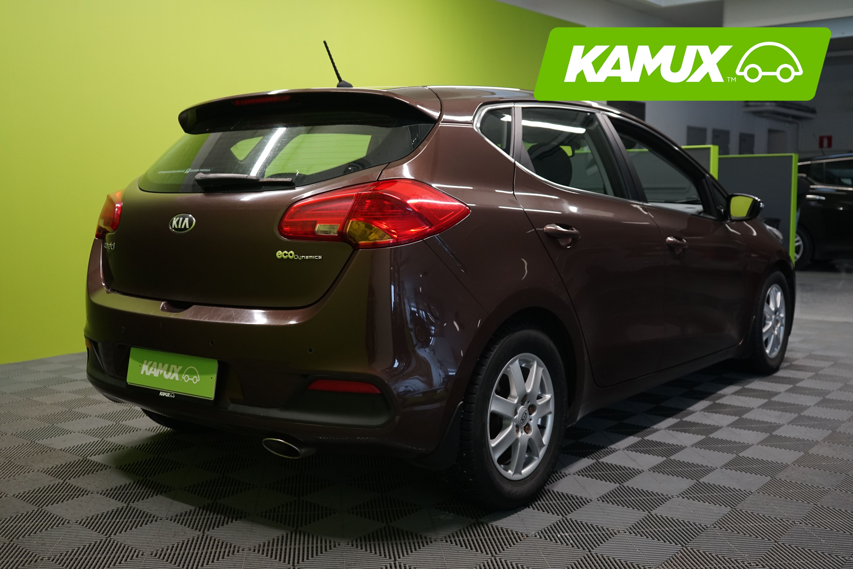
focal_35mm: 37
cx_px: 426
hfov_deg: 51.9
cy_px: 284
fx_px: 877
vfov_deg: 35.9
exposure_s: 1/30
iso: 1000
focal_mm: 37
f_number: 4.5
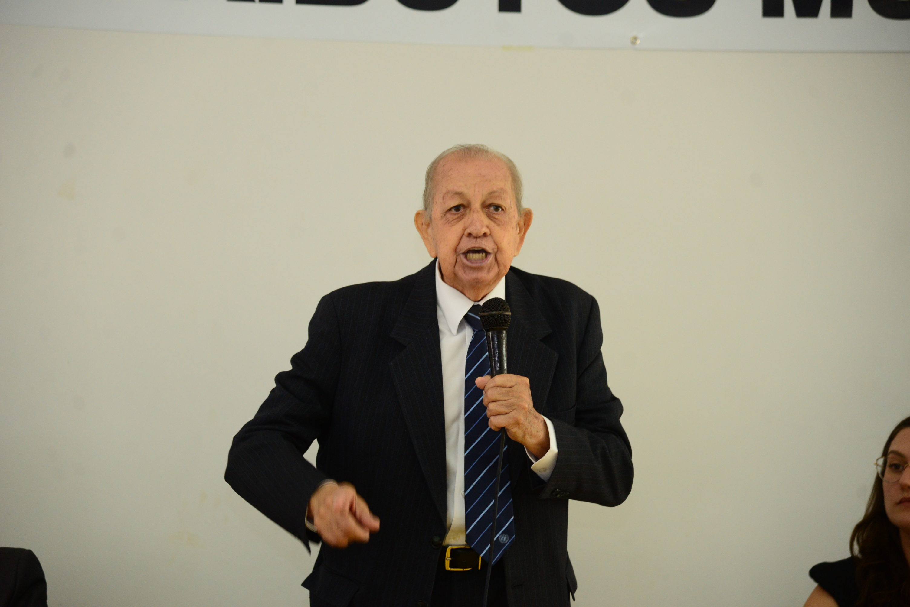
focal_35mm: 120
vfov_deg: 11.4
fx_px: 3034
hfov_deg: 17.1
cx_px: 455
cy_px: 304
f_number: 4
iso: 1600
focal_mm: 120
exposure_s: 1/125
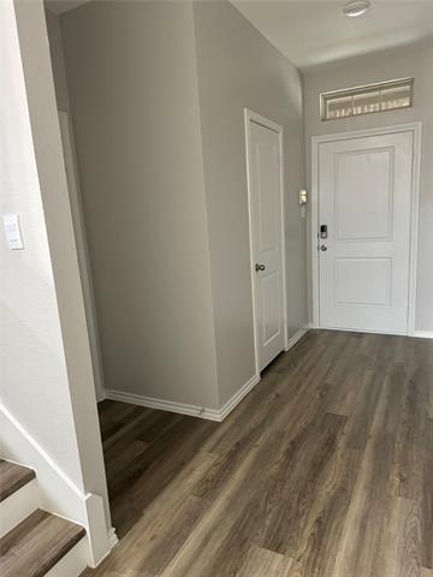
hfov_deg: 56.8
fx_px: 400
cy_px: 288
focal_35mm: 24
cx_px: 216
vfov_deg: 71.6
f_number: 1.78
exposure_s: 1/60
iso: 800
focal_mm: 6.76
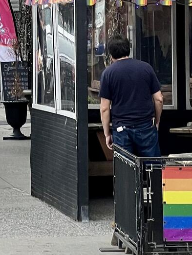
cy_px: -185
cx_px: -51
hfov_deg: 4.9
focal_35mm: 301
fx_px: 2226
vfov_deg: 6.5
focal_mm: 9
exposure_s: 1/182
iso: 32
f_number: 2.8
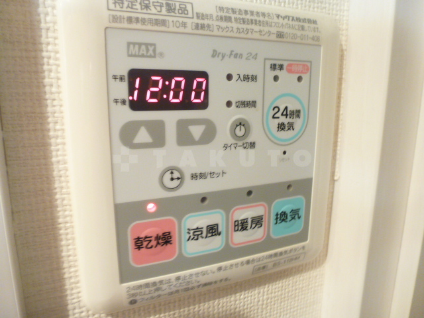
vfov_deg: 56.8
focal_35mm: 24
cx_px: 212
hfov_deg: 71.6
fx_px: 294
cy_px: 159
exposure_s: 1/4
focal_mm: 4.3
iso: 200
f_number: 3.3
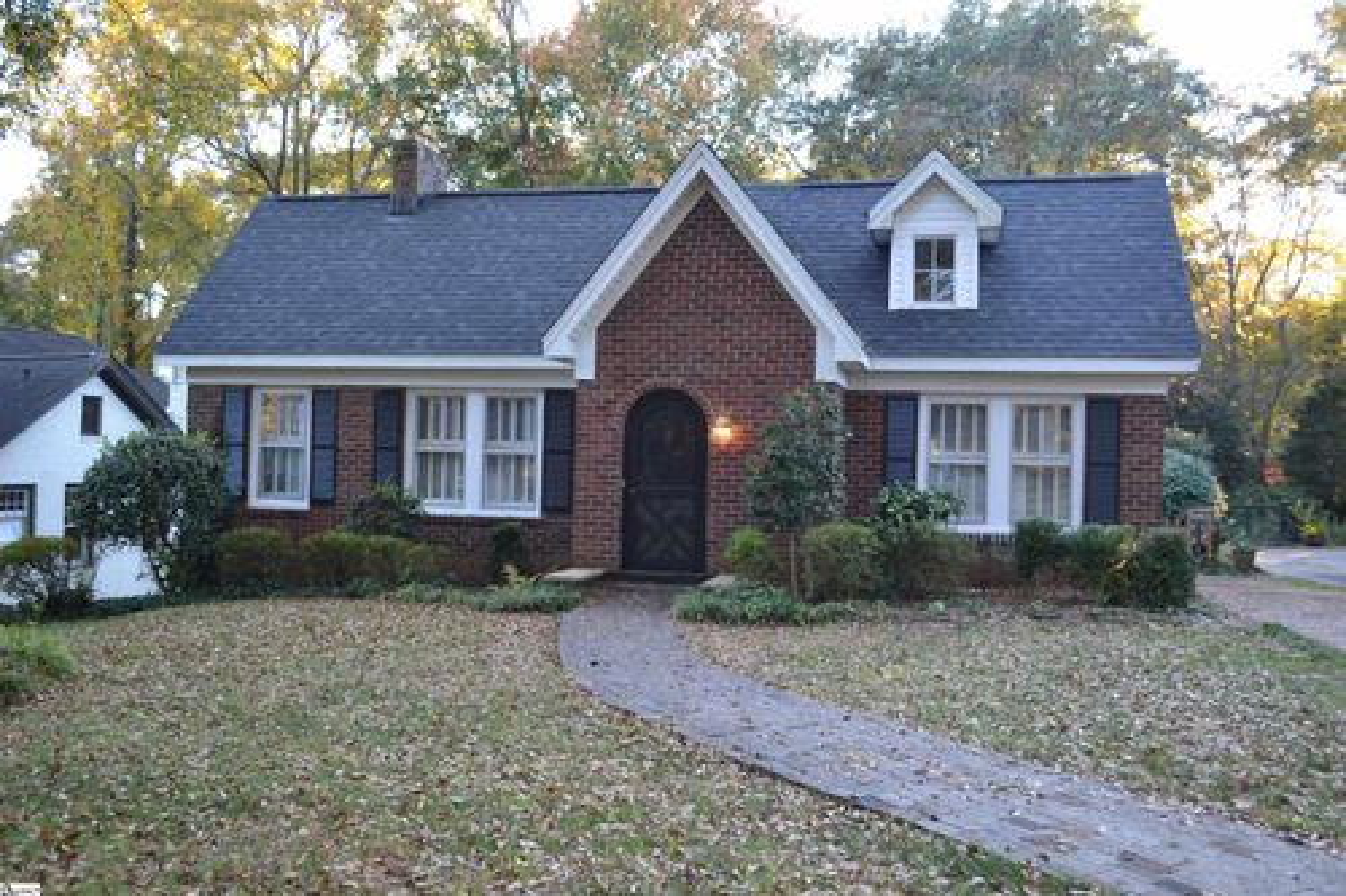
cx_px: 673
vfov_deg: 39.9
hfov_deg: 57.2
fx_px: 1233
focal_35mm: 33
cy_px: 448
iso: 400
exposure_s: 1/80
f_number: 4.5
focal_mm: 22
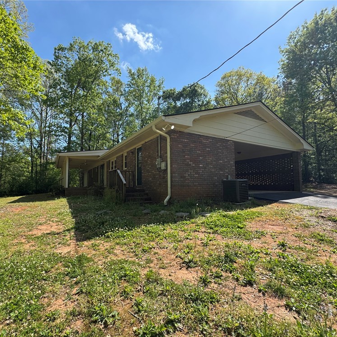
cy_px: 173
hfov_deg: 83.9
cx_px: 159
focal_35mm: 17
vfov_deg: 83.9
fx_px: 187
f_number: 2.2
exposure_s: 1/707
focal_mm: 2.22
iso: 40
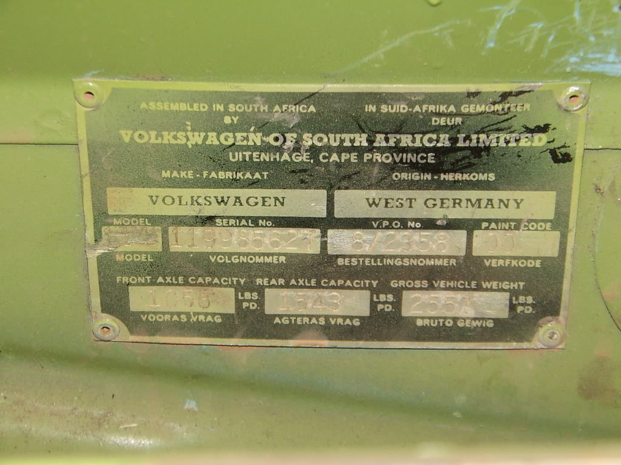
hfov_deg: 21.1
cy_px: 232
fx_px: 1668
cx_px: 310
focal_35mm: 93
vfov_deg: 15.9
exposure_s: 1/45
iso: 200
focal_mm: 14.5
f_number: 3.4
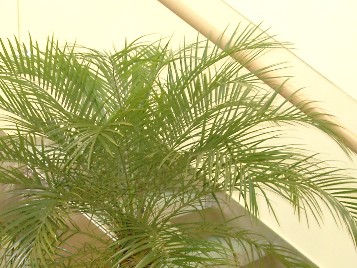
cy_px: 264
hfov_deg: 18.9
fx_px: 1073
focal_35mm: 104
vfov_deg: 14.0
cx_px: 134
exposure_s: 1/80
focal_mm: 10.2
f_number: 3
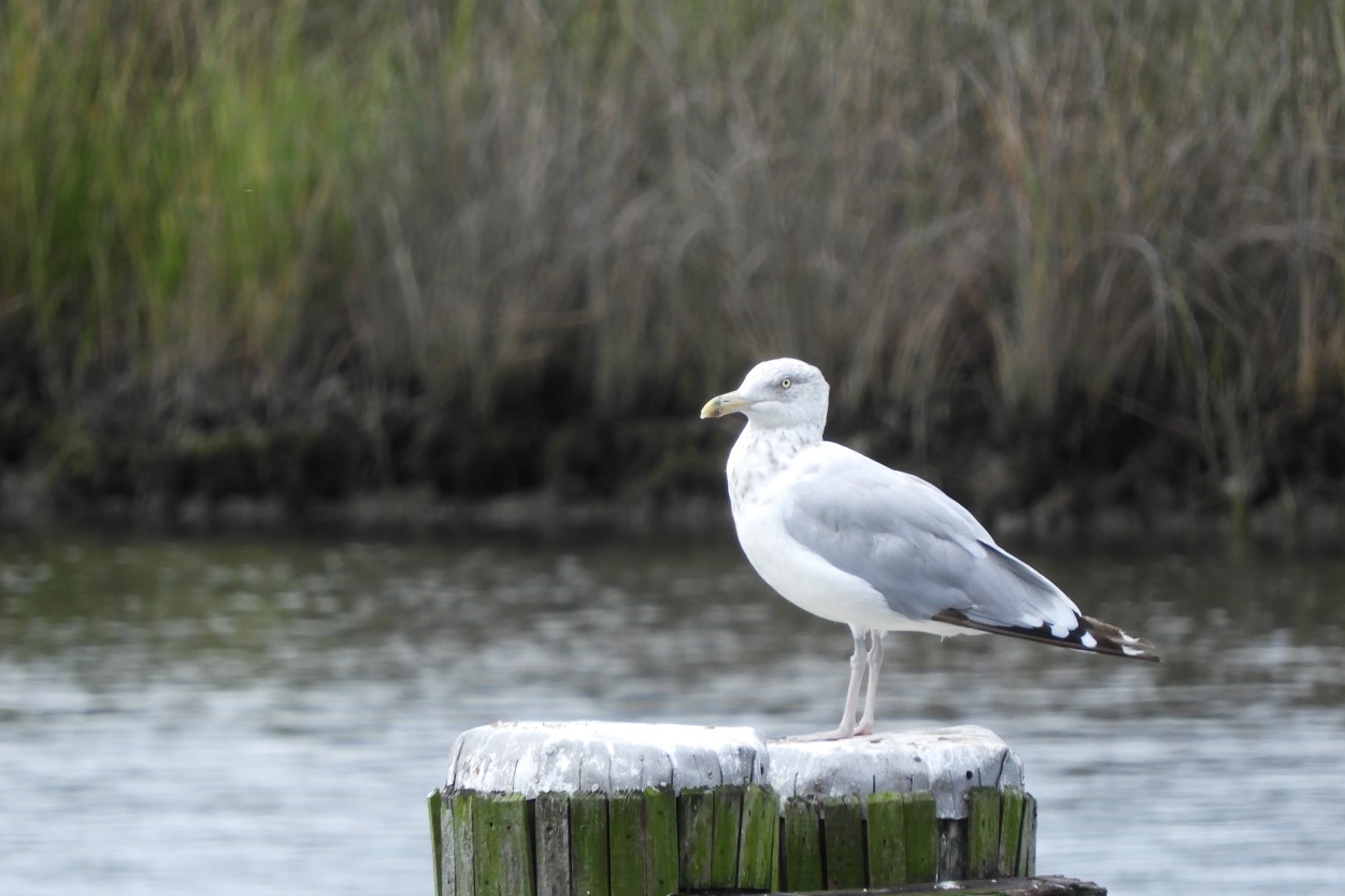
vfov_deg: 1.0
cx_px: 627
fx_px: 49201
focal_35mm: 1317
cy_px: 558
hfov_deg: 1.6
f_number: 5.6
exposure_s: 1/250
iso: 125
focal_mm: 197.1
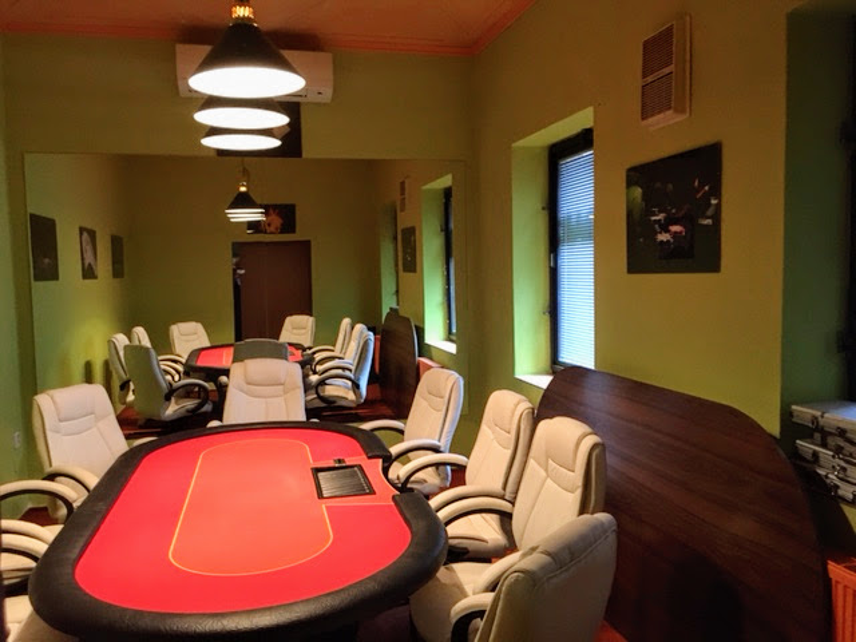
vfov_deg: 48.2
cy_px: 321
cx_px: 428
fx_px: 717
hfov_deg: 61.7
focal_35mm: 29
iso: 200
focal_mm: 4.15
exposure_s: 1/25
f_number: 2.2
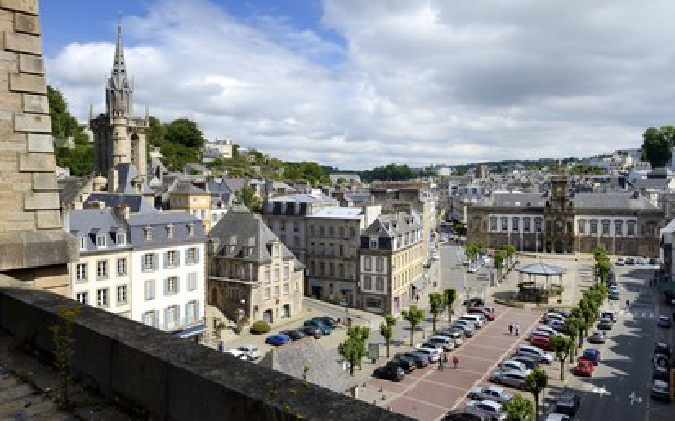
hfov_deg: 66.5
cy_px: 194
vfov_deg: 44.5
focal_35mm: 28
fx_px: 515
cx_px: 342
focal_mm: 27
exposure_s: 1/200
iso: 200
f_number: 16
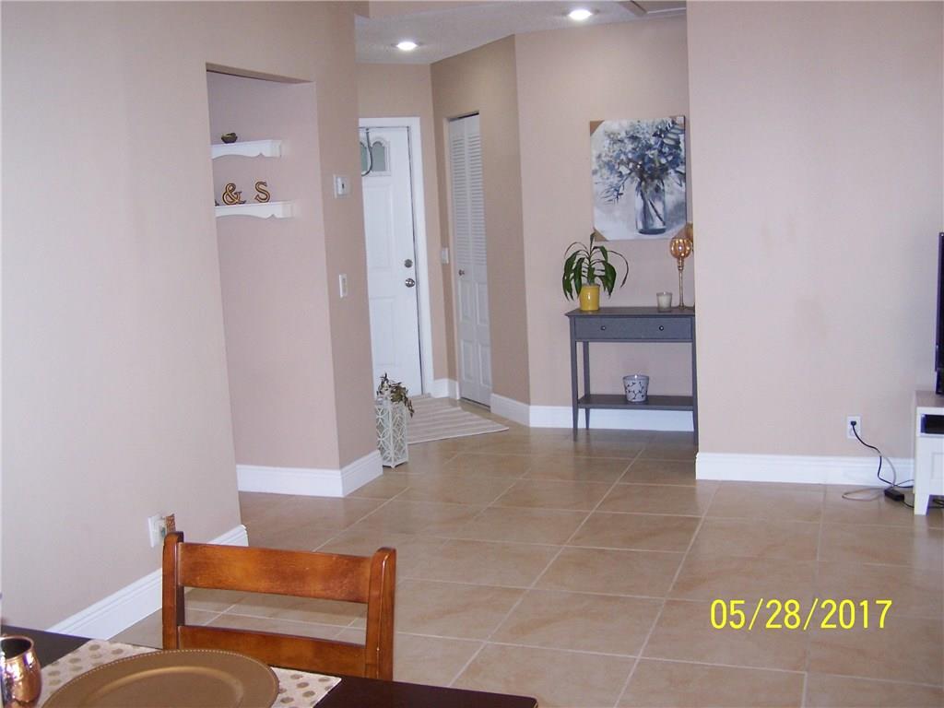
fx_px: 1036
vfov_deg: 37.7
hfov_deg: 49.0
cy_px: 354
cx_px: 472
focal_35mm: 38
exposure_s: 1/60
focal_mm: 6.3
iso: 140
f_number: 2.8
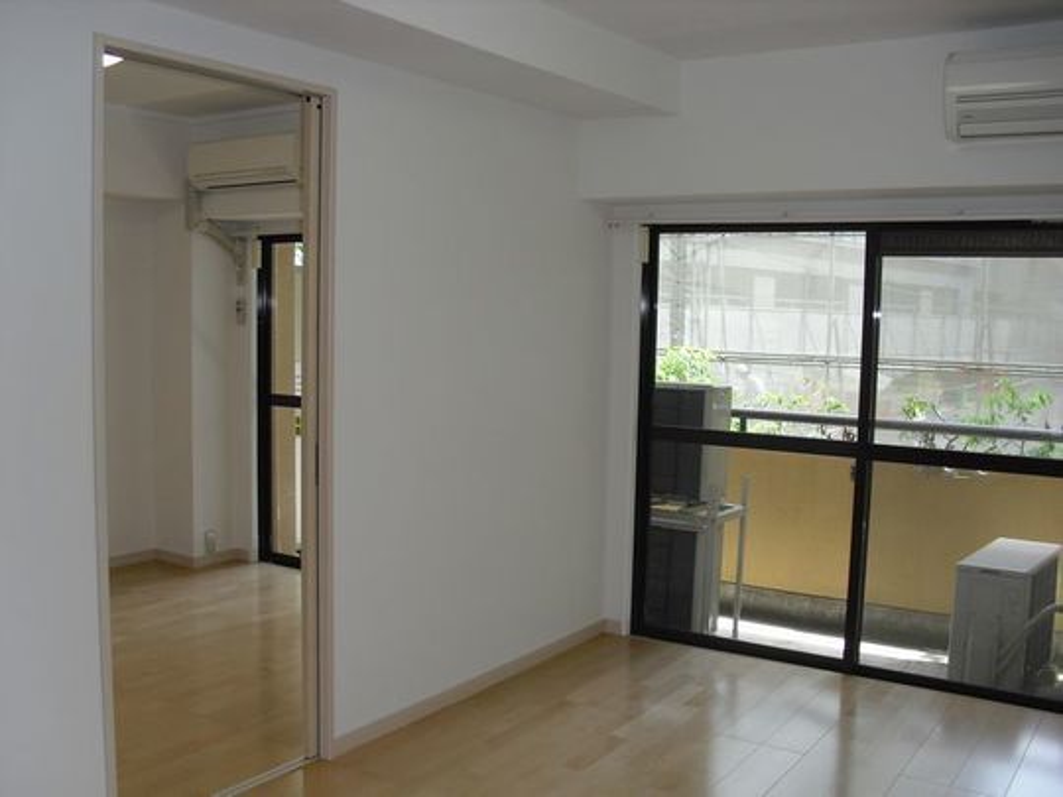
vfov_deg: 39.7
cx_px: 532
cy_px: 398
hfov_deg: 51.4
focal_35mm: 36
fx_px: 1106
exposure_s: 1/125
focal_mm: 6.3
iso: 100
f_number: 3.1
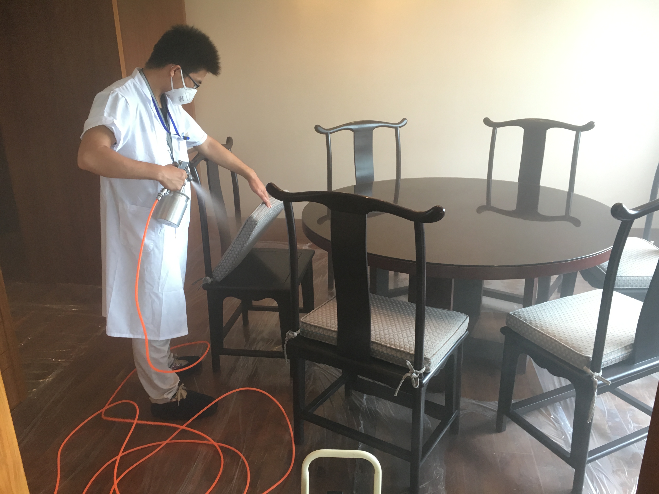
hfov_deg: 61.7
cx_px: 330
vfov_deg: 48.2
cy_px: 247
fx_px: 552
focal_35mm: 29
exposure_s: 1/33
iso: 100
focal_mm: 4.15
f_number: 2.2
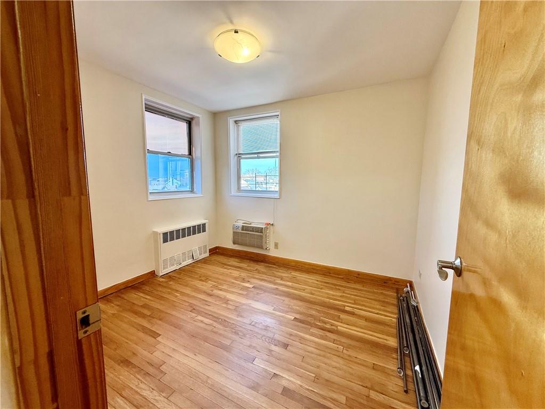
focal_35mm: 14
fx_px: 220
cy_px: 204
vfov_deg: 85.7
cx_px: 272
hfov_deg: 102.1
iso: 125
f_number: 2.2
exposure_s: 1/99
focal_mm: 2.22
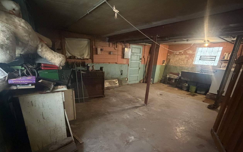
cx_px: 117
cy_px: 96
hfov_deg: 94.3
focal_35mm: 17
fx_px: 113
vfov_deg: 66.9
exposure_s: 1/30
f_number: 2.2
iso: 1600
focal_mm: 2.22
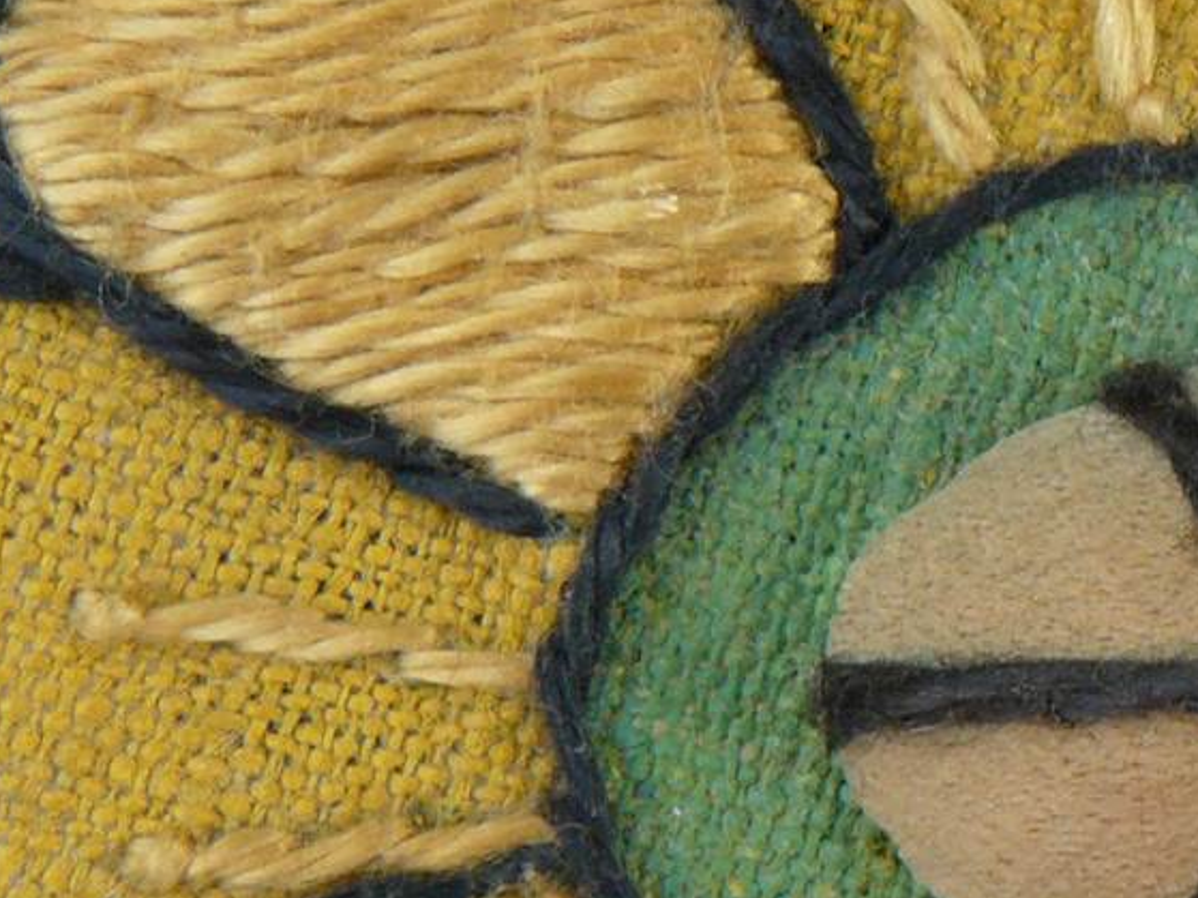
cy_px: 780
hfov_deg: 14.5
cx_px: 1414
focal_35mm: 132
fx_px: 4567
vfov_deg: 11.2
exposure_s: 1/160
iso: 100
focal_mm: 6
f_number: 4
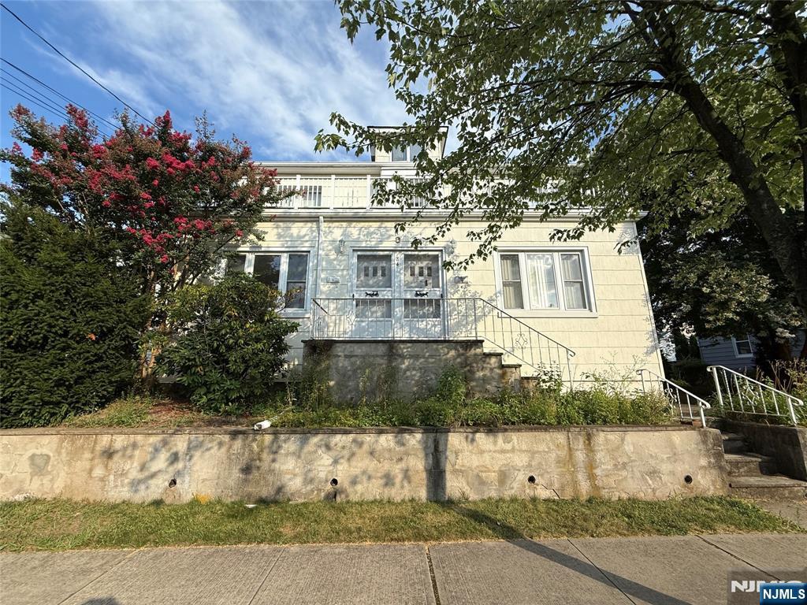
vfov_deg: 85.7
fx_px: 326
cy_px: 302
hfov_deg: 102.1
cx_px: 404
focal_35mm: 14
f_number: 2.2
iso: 50
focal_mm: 2.22
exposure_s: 1/1656
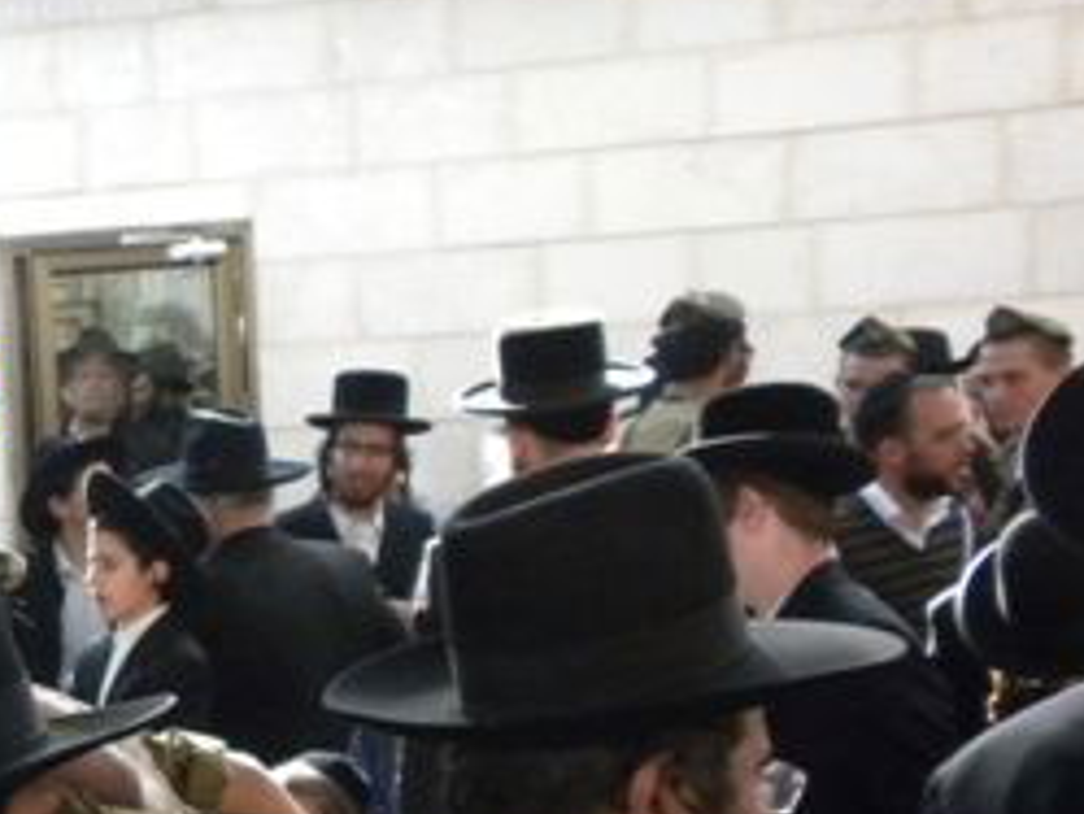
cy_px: 736
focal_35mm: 95
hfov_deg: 19.3
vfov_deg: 15.4
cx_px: -266
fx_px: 2976
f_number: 3.5
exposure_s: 1/413
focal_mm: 6.6
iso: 400
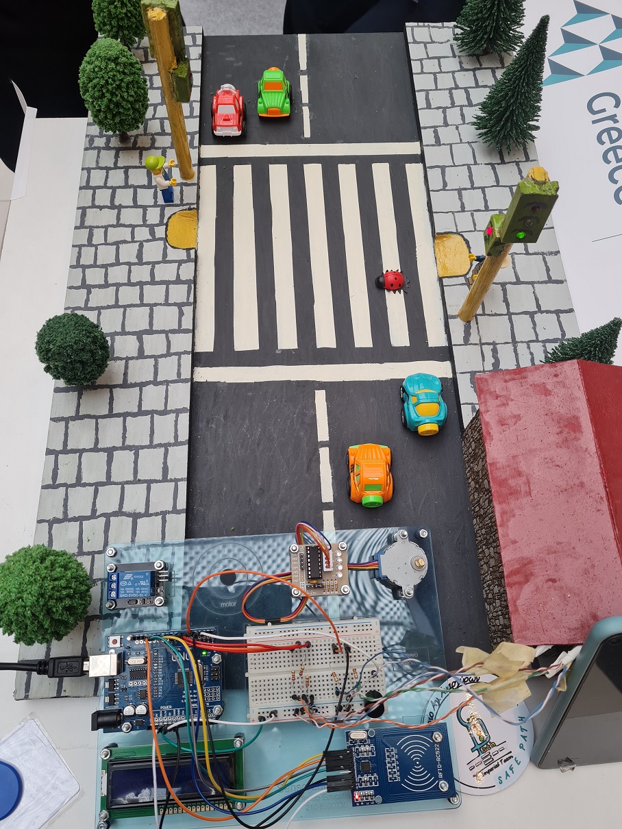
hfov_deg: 53.1
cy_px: 414
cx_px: 311
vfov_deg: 67.3
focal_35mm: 26
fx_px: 623
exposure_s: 1/100
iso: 64
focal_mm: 5.4
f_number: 1.8
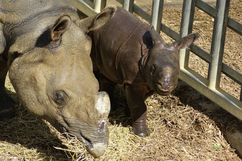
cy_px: 80
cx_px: 121
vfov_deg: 5.7
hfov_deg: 8.6
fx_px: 1612
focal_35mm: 240
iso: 125
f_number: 5.6
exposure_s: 1/320
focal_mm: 160
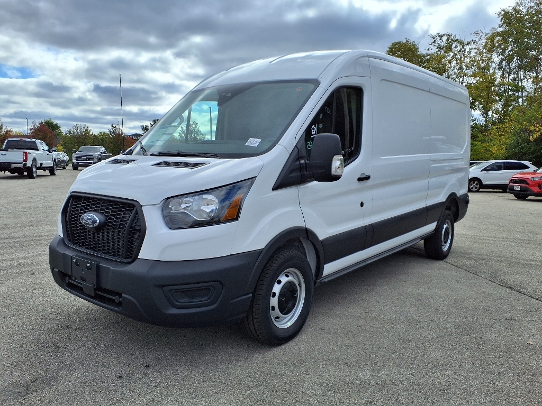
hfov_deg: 65.3
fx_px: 423
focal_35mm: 27
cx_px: 271
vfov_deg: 51.4
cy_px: 203
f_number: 1.9
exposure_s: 1/3333
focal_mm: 3.58
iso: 40
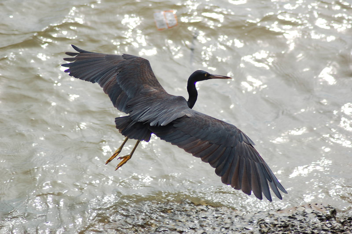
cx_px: 176
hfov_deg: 10.2
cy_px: 117
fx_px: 1978
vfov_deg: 6.8
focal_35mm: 202
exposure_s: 1/1000
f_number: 4.5
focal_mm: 135
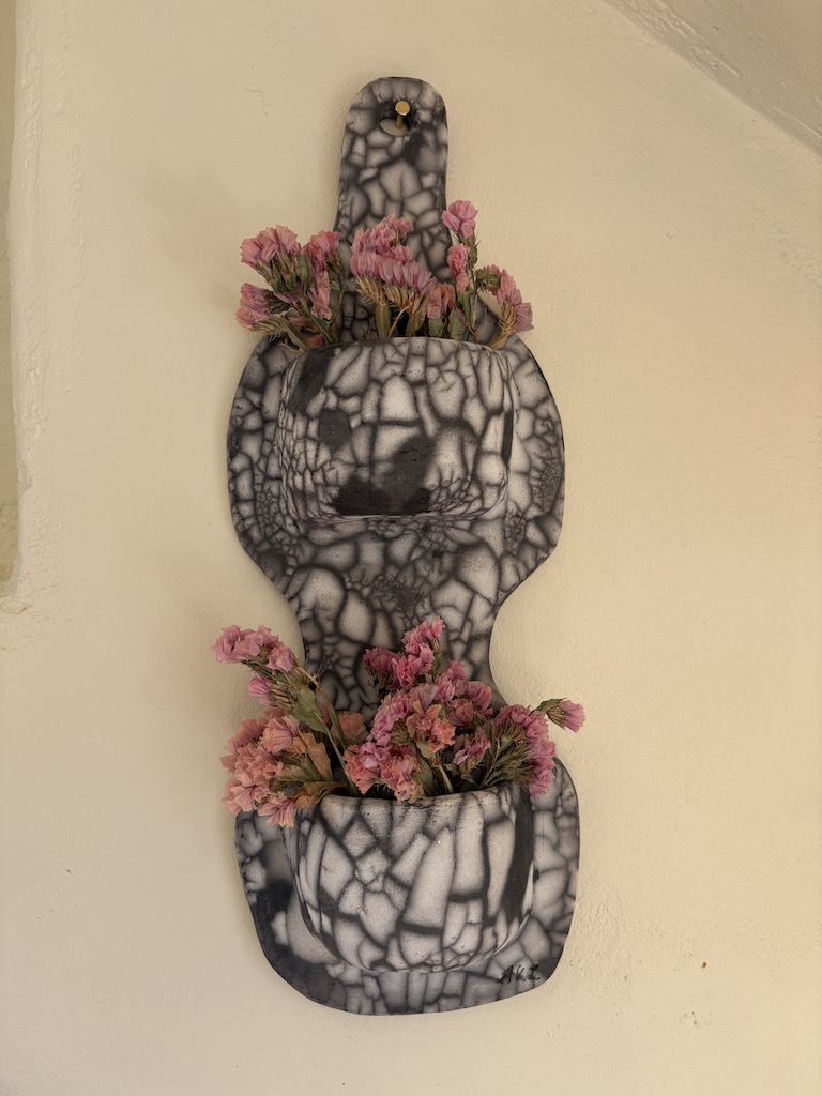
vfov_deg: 67.3
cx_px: 411
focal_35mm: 26
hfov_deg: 53.1
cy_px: 548
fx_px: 823
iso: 64
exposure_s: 1/122
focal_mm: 5.96
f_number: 1.6
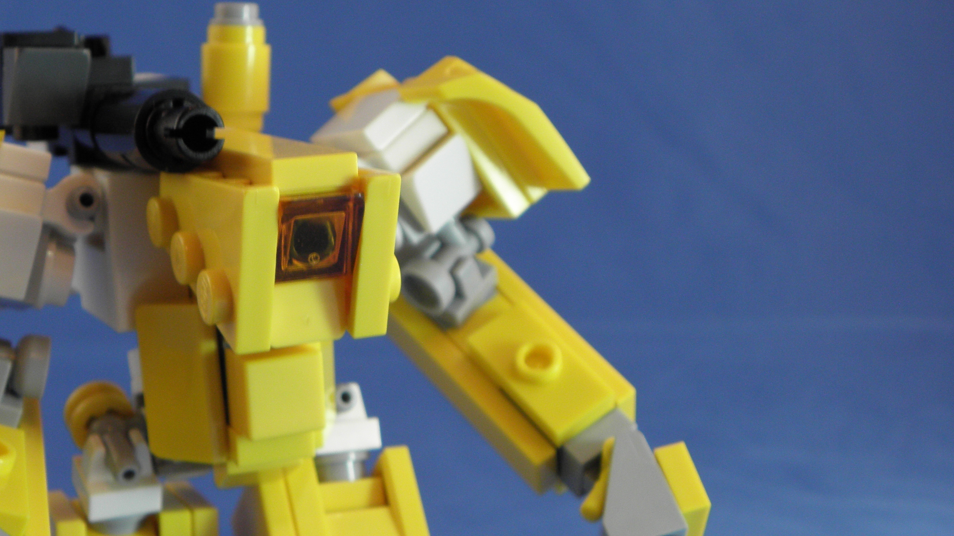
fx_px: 1492
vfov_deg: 20.3
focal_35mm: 59
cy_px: 338
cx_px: 306
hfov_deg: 35.1
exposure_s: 1/15
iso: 125
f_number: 3.2
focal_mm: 6.85
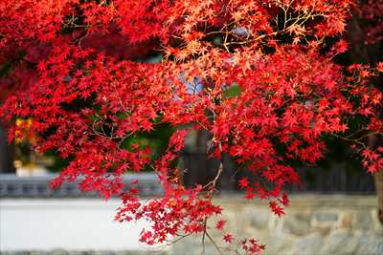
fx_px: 2065
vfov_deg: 7.1
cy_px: 128
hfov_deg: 10.6
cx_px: 192
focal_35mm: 194
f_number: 6.3
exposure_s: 1/200
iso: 640
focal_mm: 194
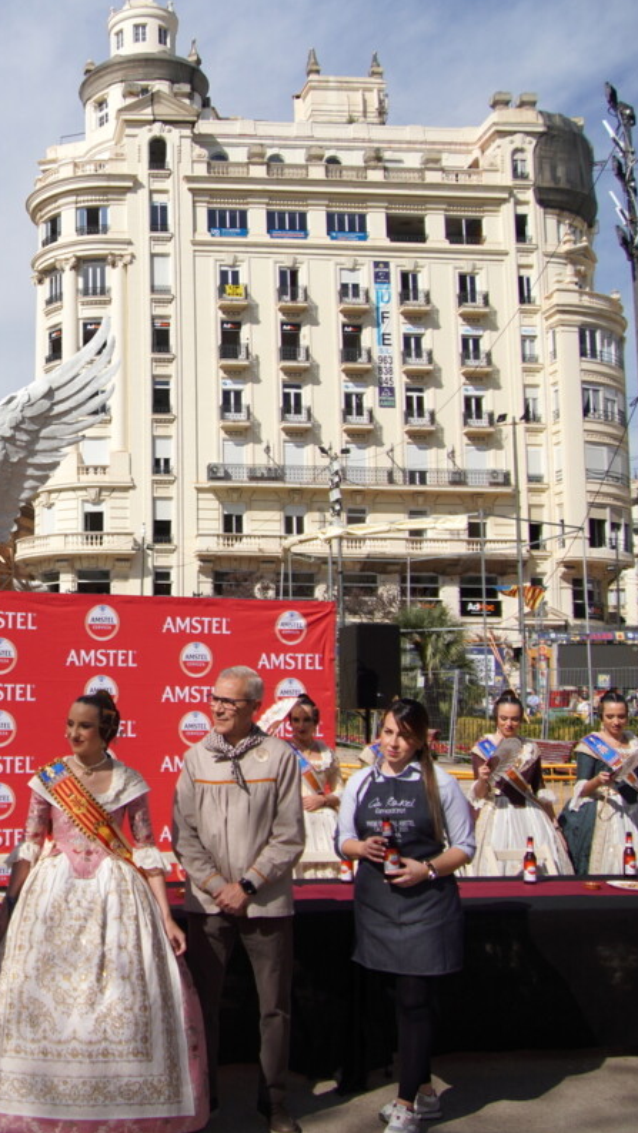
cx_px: -51
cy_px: 568
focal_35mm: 38
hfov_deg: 28.5
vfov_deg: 52.8
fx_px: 1142
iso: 100
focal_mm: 16
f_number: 2.8
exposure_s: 1/4000
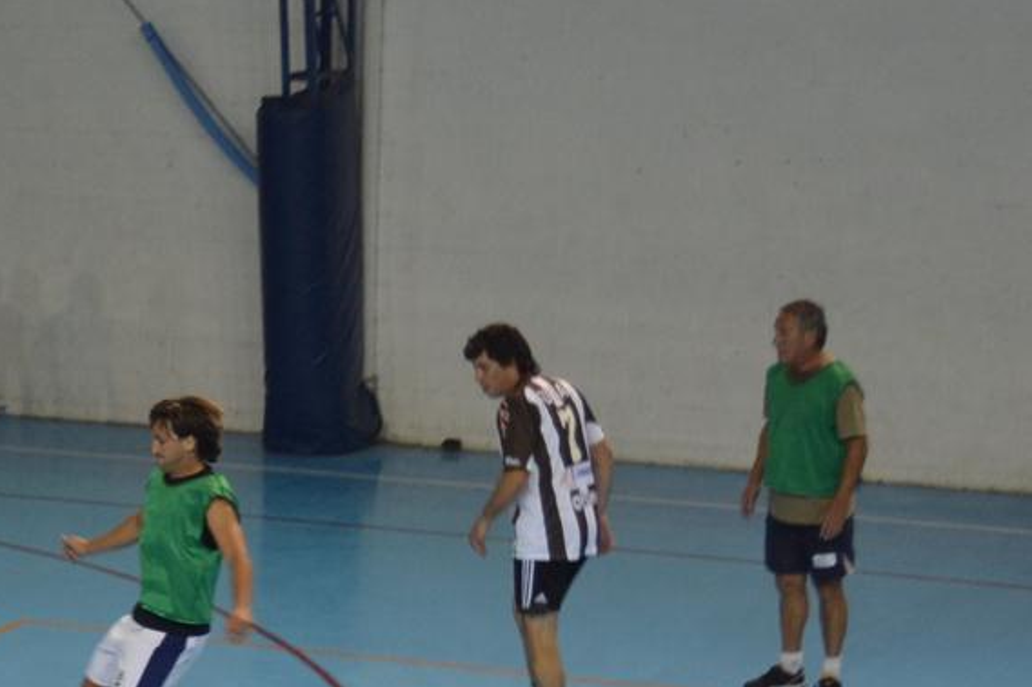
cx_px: -49
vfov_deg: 9.8
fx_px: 3925
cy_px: 887
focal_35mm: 137
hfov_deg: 14.7
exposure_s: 1/60
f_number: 4.8
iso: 640
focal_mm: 32
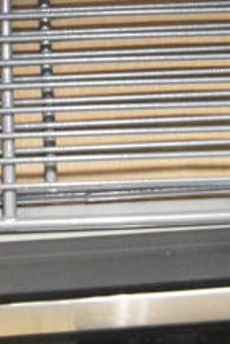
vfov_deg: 15.0
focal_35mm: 115
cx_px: 42
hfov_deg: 11.9
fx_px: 1100
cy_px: -308
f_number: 3.5
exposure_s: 1/30
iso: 6400
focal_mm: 18
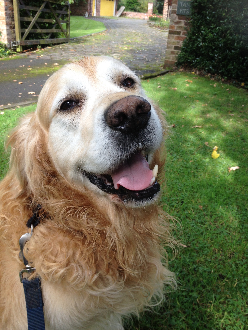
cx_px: 124
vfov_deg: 52.6
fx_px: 334
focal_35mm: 35
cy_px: 165
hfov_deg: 40.7
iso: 50
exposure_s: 1/196
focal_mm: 4.28
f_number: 2.4
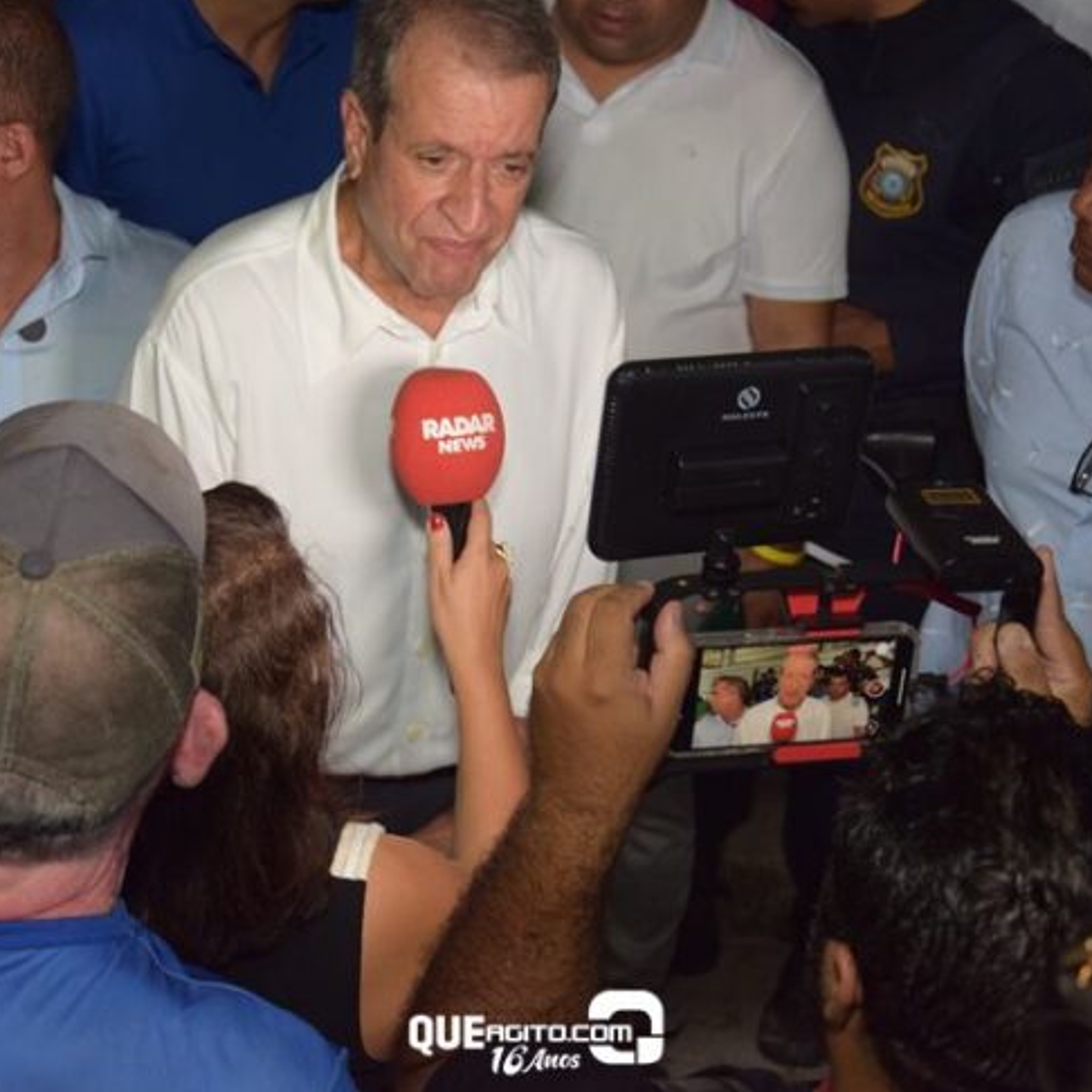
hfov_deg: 23.4
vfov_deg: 23.4
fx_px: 2641
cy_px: 539
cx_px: 533
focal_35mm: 74
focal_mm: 38
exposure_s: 1/60
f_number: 4.5
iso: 1000
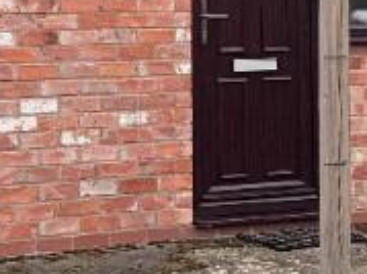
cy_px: -125
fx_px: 1579
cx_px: 111
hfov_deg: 13.2
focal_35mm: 149
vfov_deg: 9.7
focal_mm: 5.96
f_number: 1.6
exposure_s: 1/345
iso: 50
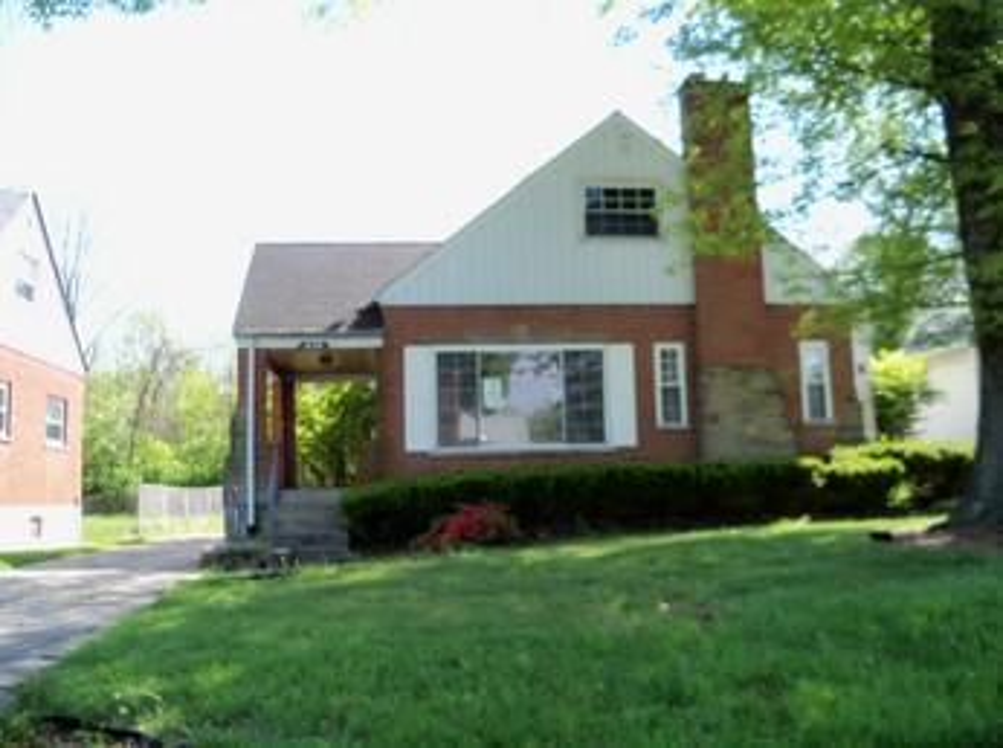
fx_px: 1012
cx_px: 502
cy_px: 374
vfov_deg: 40.6
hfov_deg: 52.7
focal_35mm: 35
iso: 64
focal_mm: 6.2
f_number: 3.5
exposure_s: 1/125
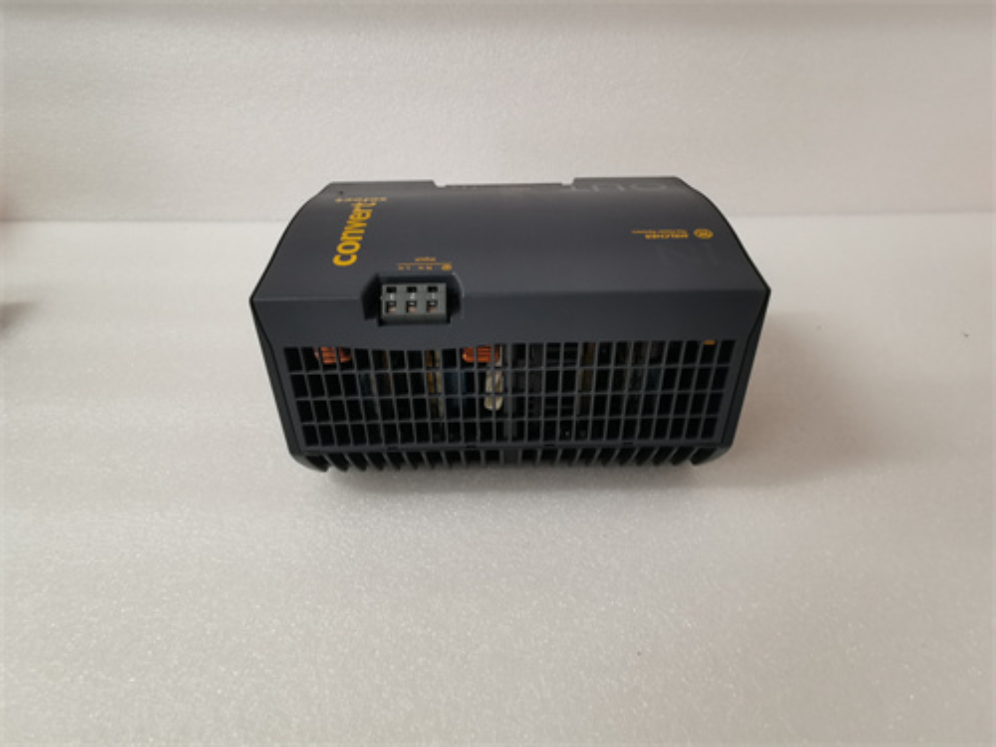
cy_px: 374
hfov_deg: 79.0
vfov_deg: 63.4
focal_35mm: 21
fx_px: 604
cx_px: 498
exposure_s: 1/36
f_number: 2.2
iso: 250
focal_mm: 3.95
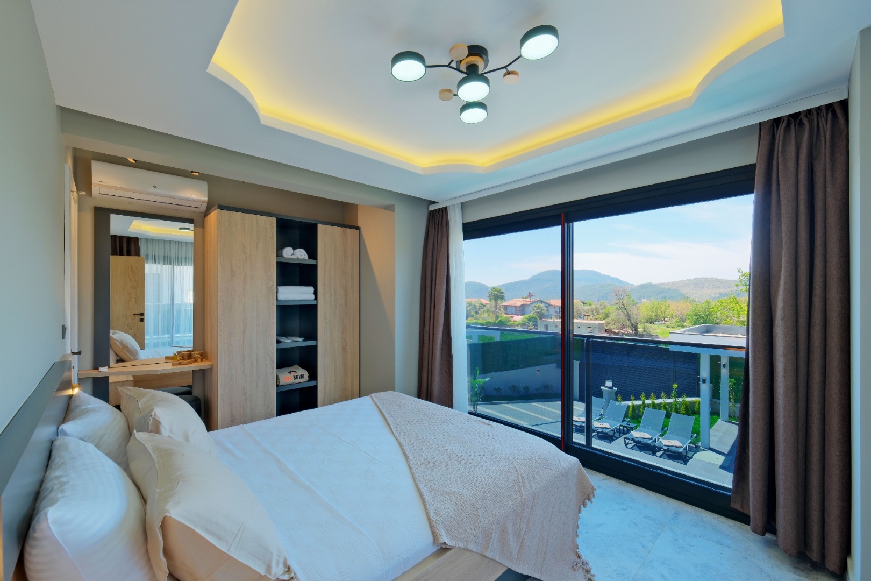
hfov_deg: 104.3
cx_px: 436
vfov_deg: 81.2
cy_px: 290
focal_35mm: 14
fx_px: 339
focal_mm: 9.1
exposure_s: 1/20
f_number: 8
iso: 125
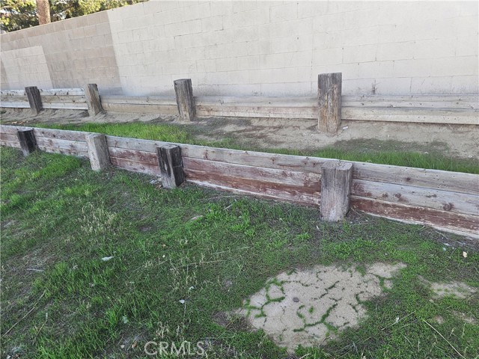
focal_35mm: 23
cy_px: 180
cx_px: 240
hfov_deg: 73.9
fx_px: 318
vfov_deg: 58.9
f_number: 1.7
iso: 12
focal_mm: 6.3
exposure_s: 1/120
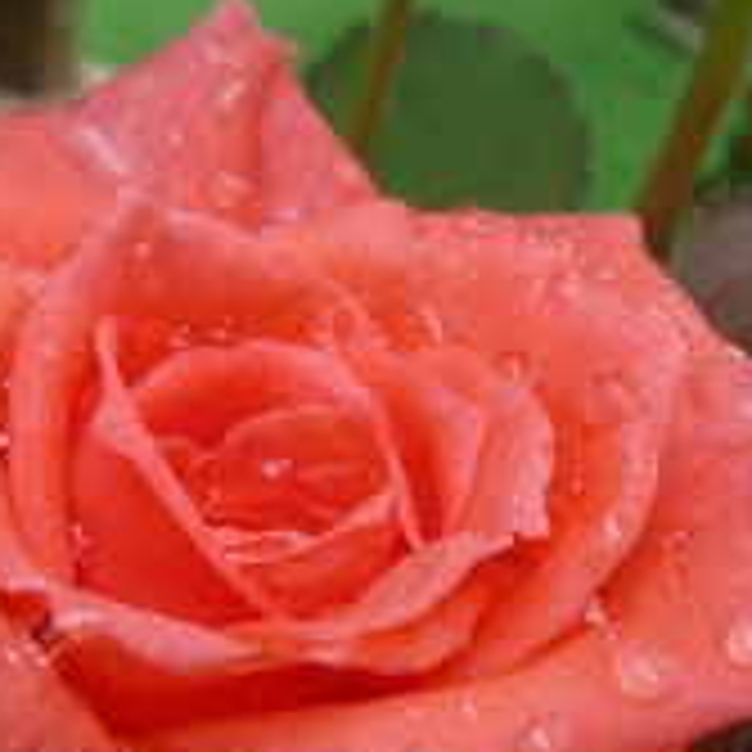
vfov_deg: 25.0
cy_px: 727
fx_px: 1622
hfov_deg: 25.9
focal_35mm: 66
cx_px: 234
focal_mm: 4.4
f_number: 2.8
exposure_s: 1/200
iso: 100
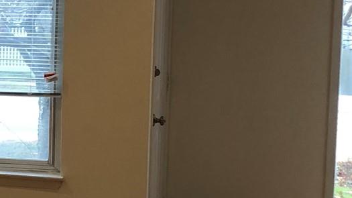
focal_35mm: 119
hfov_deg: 16.7
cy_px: 107
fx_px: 1110
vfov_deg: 10.2
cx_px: -139
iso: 25
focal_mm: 3.99
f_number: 1.8
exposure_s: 1/40
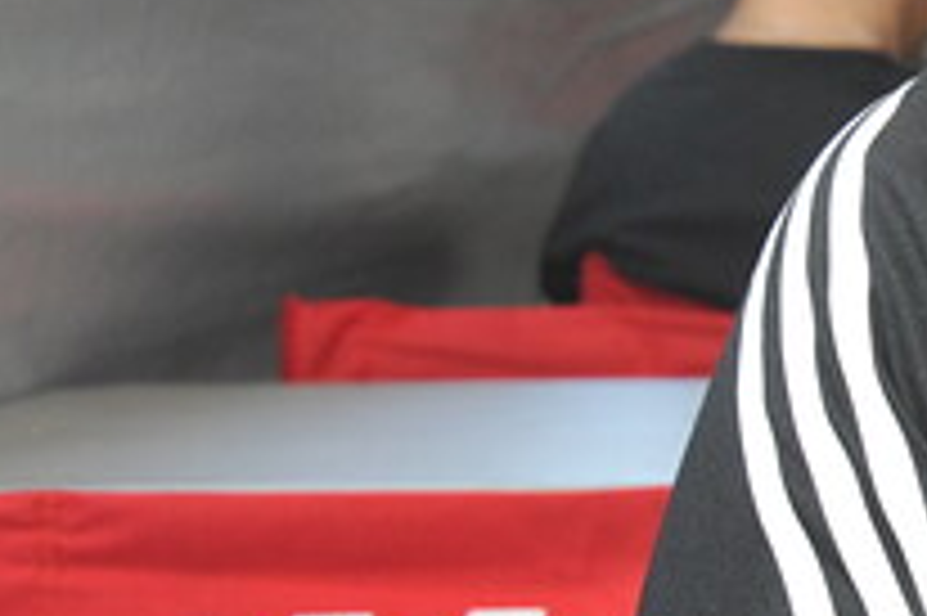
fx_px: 5223
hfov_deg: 9.8
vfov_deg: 6.7
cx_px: 1508
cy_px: -144
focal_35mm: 203
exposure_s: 1/250
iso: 1600
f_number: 9.5
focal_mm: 58
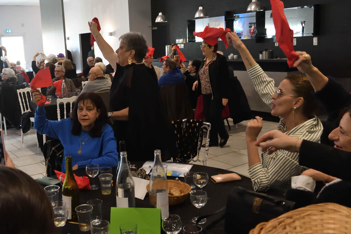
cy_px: 114
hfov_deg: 50.2
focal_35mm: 38
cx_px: 130
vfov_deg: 35.0
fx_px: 370
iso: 5000
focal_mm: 19
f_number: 5
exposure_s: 1/200
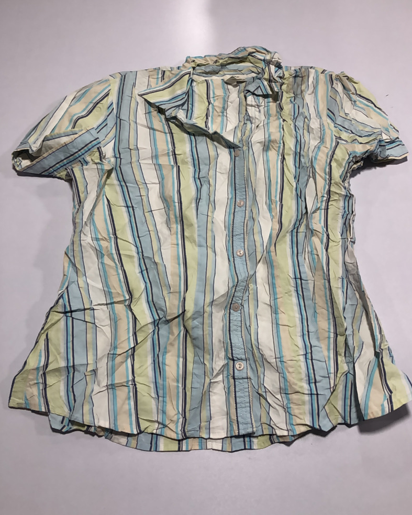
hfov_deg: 48.5
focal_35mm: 30
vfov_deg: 58.8
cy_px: 248
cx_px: 210
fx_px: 457
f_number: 1.8
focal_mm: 4
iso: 32
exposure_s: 1/100
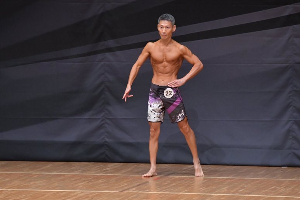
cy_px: 100
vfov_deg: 4.4
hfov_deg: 6.5
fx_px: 2624
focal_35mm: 315
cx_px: 150
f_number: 5.6
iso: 6400
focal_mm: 210
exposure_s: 1/400
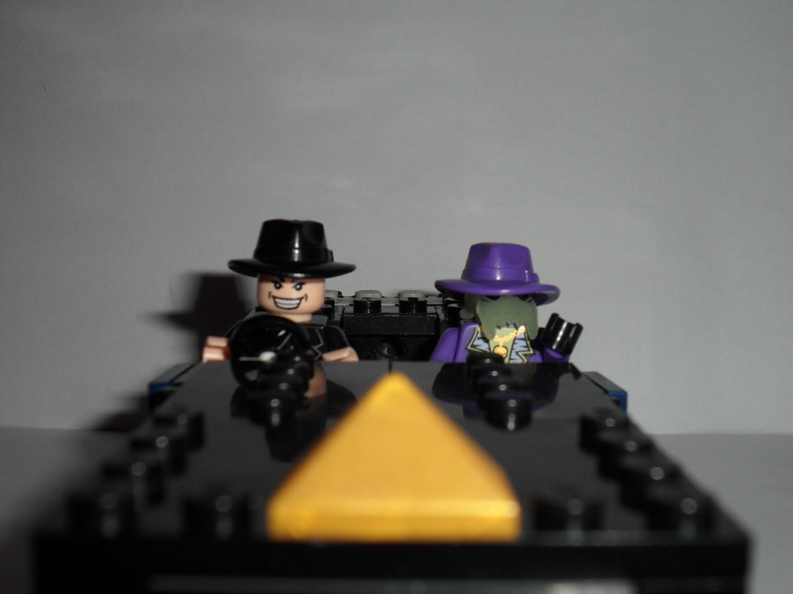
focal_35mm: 44
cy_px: 297
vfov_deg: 32.9
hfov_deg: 42.9
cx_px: 396
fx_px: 1008
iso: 100
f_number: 11.3
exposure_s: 1/45
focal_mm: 7.8
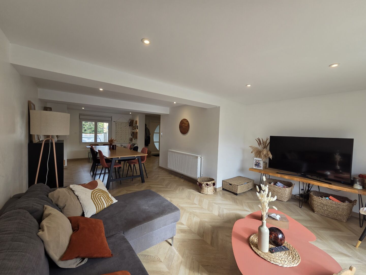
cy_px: 138
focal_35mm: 13
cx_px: 183
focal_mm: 2.2
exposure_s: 1/100
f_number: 2.2
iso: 50
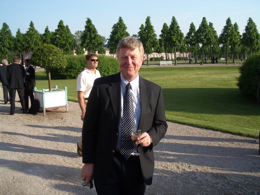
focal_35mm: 35
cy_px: 98
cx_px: 130
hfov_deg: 52.6
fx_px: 263
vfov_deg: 40.7
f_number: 4.3
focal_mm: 5.8
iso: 80
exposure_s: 1/200
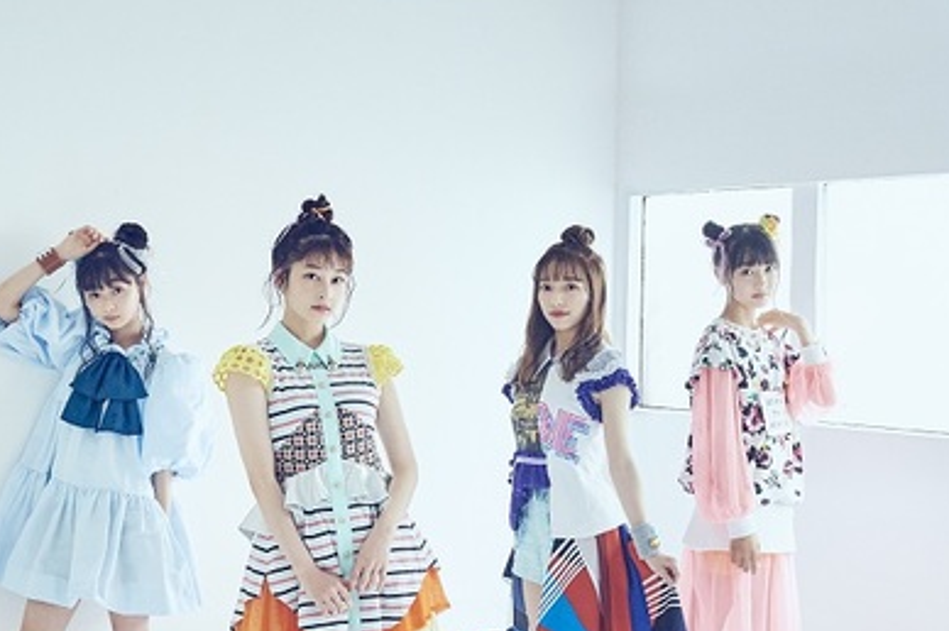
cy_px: 511
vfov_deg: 20.9
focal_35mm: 64
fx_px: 1686
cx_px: 423
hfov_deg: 31.4
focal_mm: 35
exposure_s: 1/125
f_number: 7.1
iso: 3200
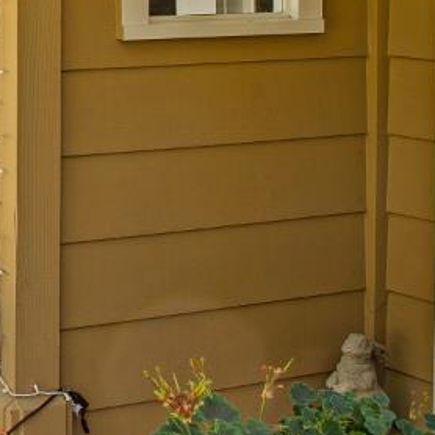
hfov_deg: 15.0
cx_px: -163
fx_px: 1564
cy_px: -86
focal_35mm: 110
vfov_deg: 15.3
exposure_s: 1/125
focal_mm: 24
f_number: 8
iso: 400
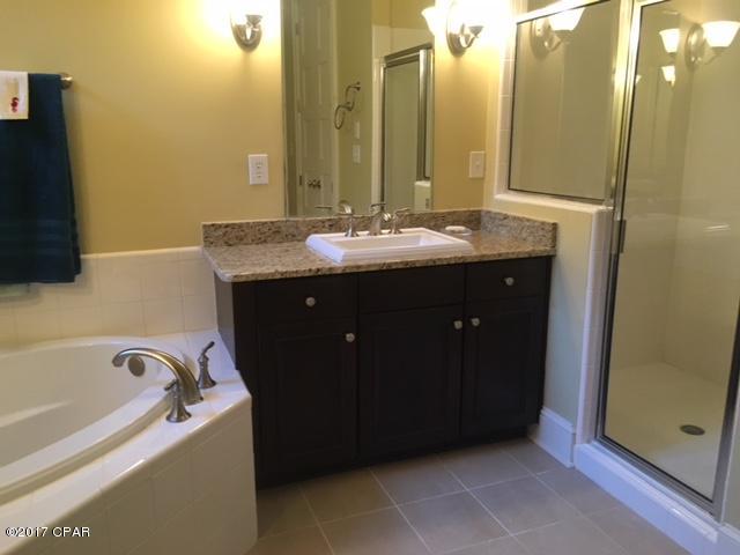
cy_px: 278
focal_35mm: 29
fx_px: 620
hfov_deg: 61.7
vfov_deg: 48.2
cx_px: 370
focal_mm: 4.15
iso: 160
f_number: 2.2
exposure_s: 1/30
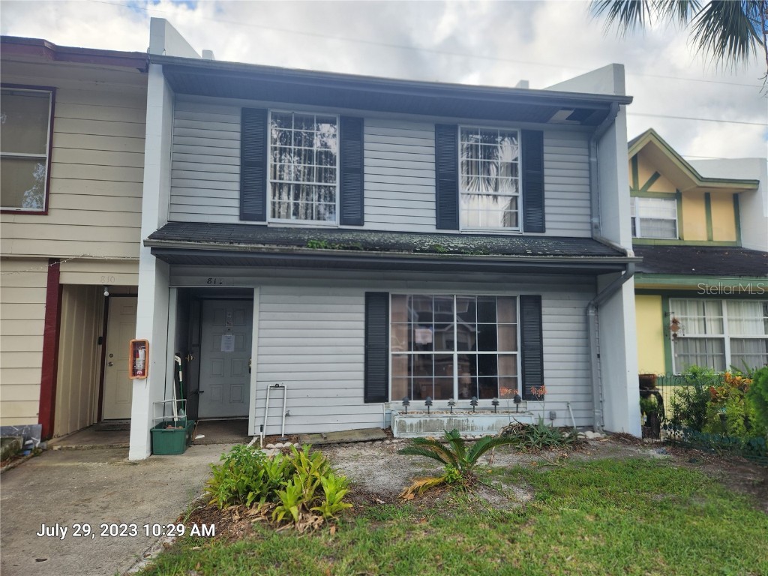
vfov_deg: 58.9
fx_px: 510
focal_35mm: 23
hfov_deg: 73.9
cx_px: 384
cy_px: 288
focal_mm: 5.4
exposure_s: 1/582
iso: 20
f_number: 1.8
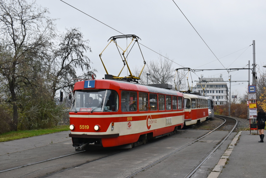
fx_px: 310
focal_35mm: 42
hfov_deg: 46.4
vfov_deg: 31.9
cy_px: 89
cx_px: 133
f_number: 7.1
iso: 400
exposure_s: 1/200
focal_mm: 28
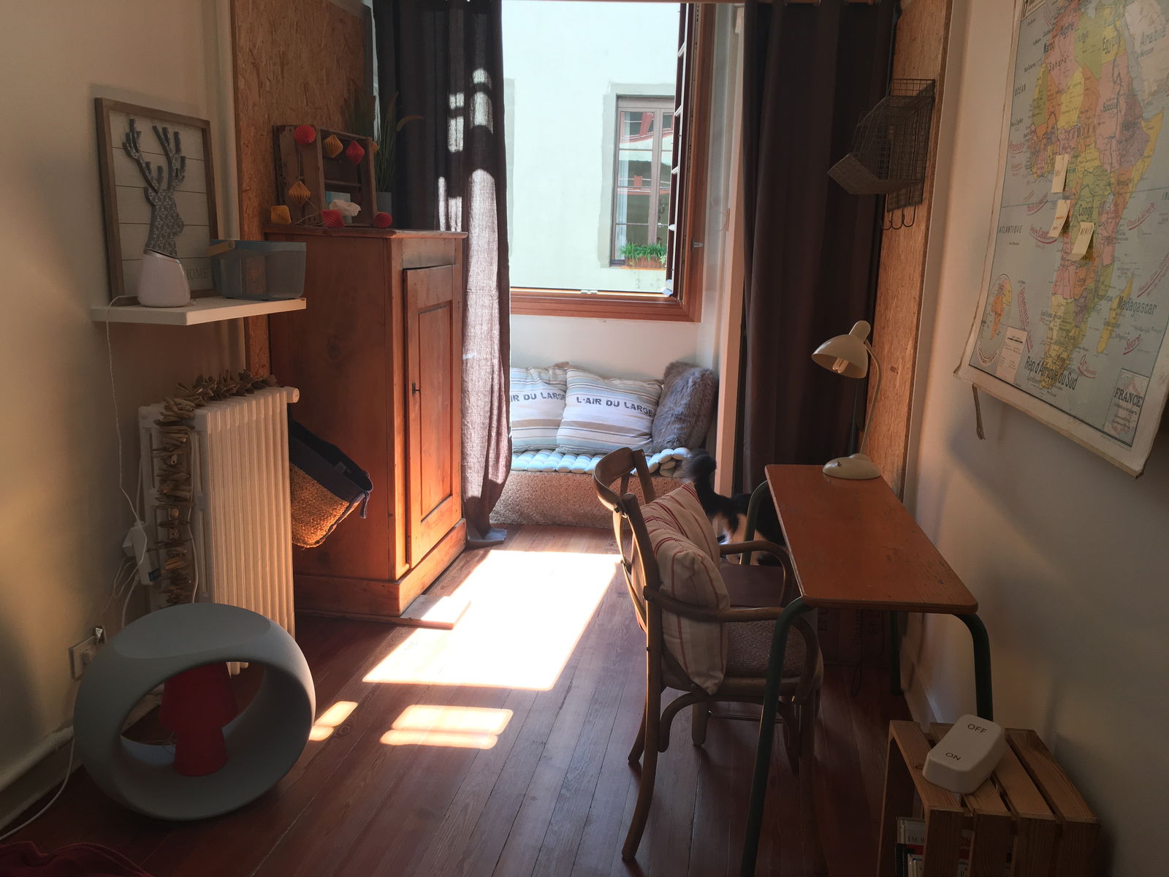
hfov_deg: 61.7
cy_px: 438
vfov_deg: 48.2
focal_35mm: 29
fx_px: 979
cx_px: 584
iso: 40
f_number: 2.2
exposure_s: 1/100
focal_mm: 4.15
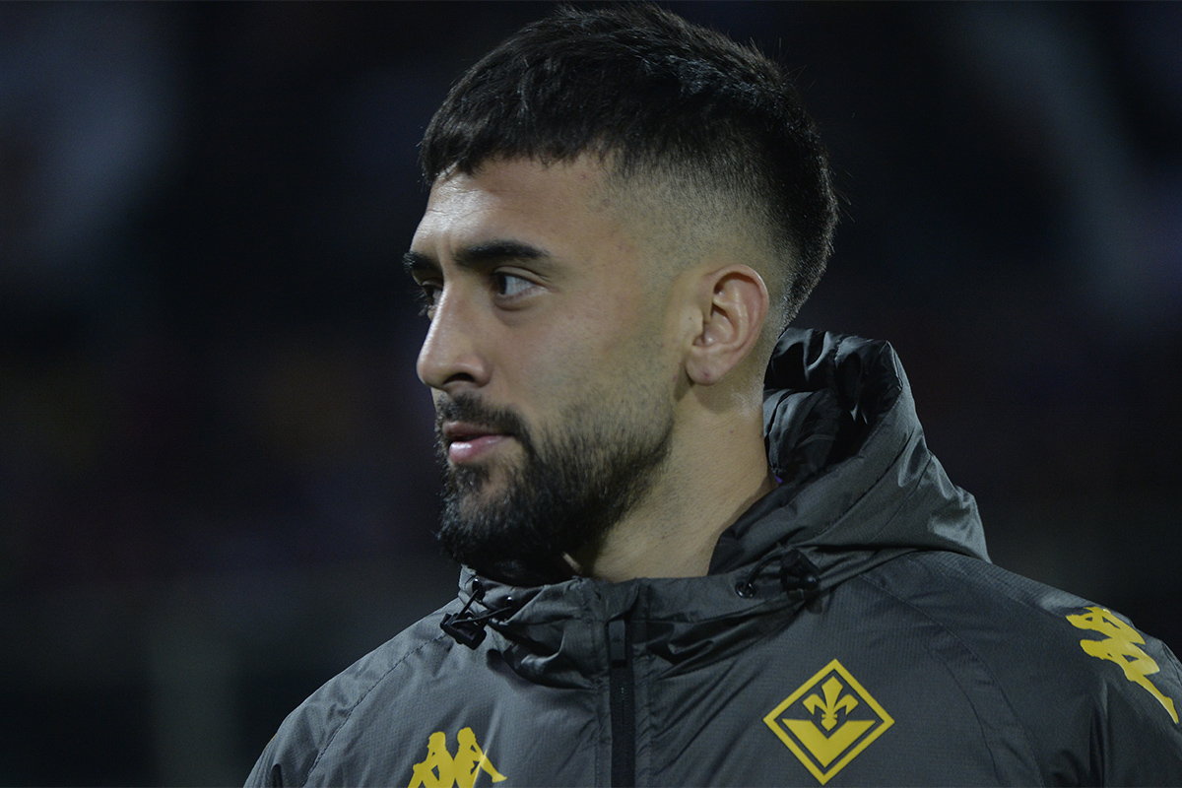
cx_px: 591
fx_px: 13132
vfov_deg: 3.4
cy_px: 394
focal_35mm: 400
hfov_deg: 5.2
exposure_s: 1/800
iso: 2500
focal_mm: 400
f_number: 5.6
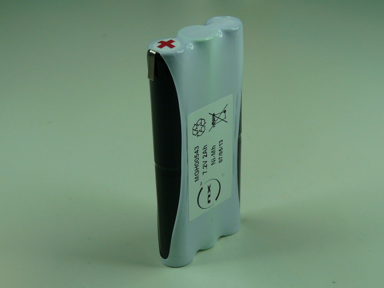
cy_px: 144
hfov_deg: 30.7
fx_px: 699
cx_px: 192
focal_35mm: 63
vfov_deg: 23.3
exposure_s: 1/125
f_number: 3.6
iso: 100
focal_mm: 6.4
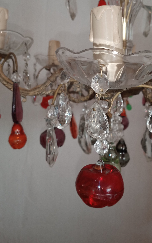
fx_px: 232
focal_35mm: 35
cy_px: 106
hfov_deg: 36.2
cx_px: 89
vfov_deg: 55.2
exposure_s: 1/33.3
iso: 350
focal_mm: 4.05
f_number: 1.8
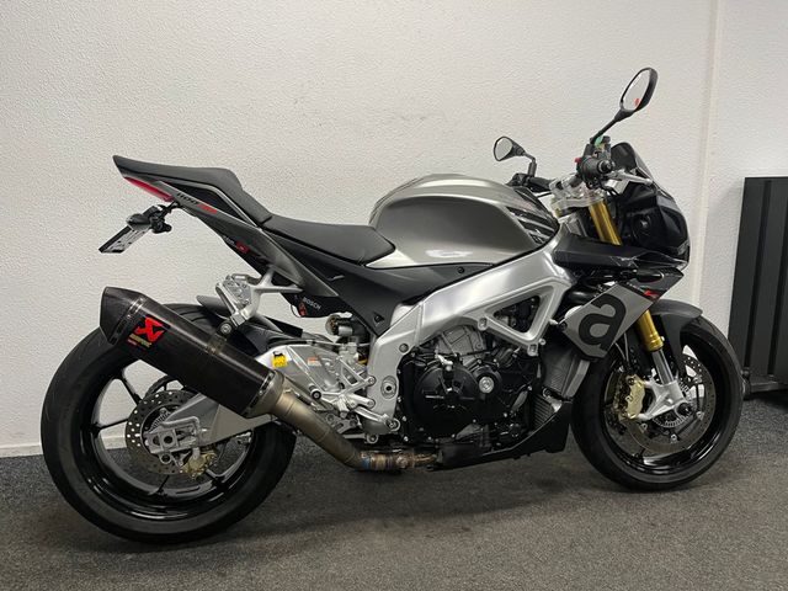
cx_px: 394
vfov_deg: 53.1
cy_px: 296
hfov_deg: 67.3
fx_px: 592
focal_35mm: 26
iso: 80
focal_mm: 5.1
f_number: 1.6
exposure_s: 1/50
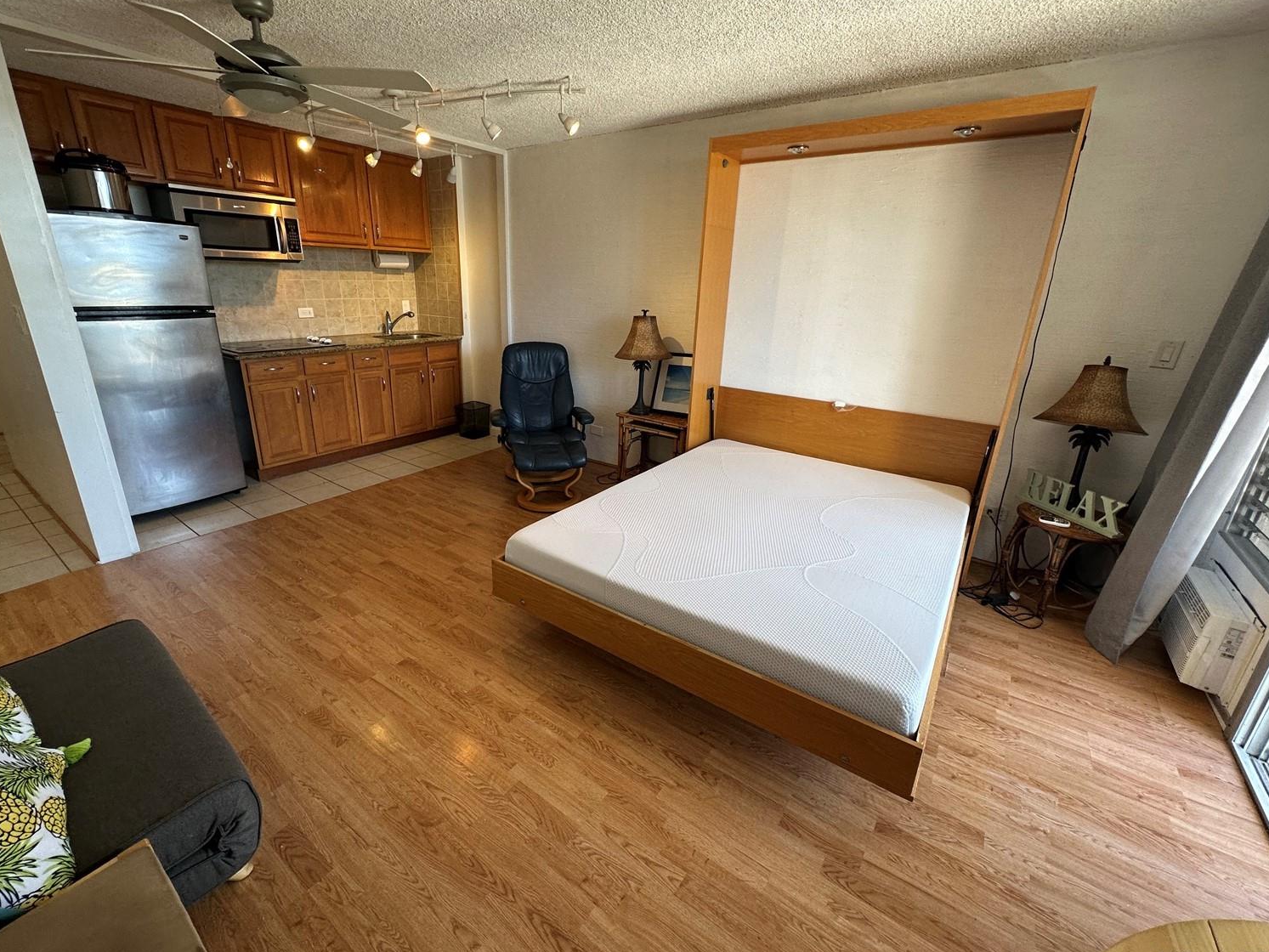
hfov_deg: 98.1
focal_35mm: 15
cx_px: 606
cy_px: 459
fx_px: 550
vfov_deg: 81.7
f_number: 2.2
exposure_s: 1/120
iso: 125
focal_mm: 2.22
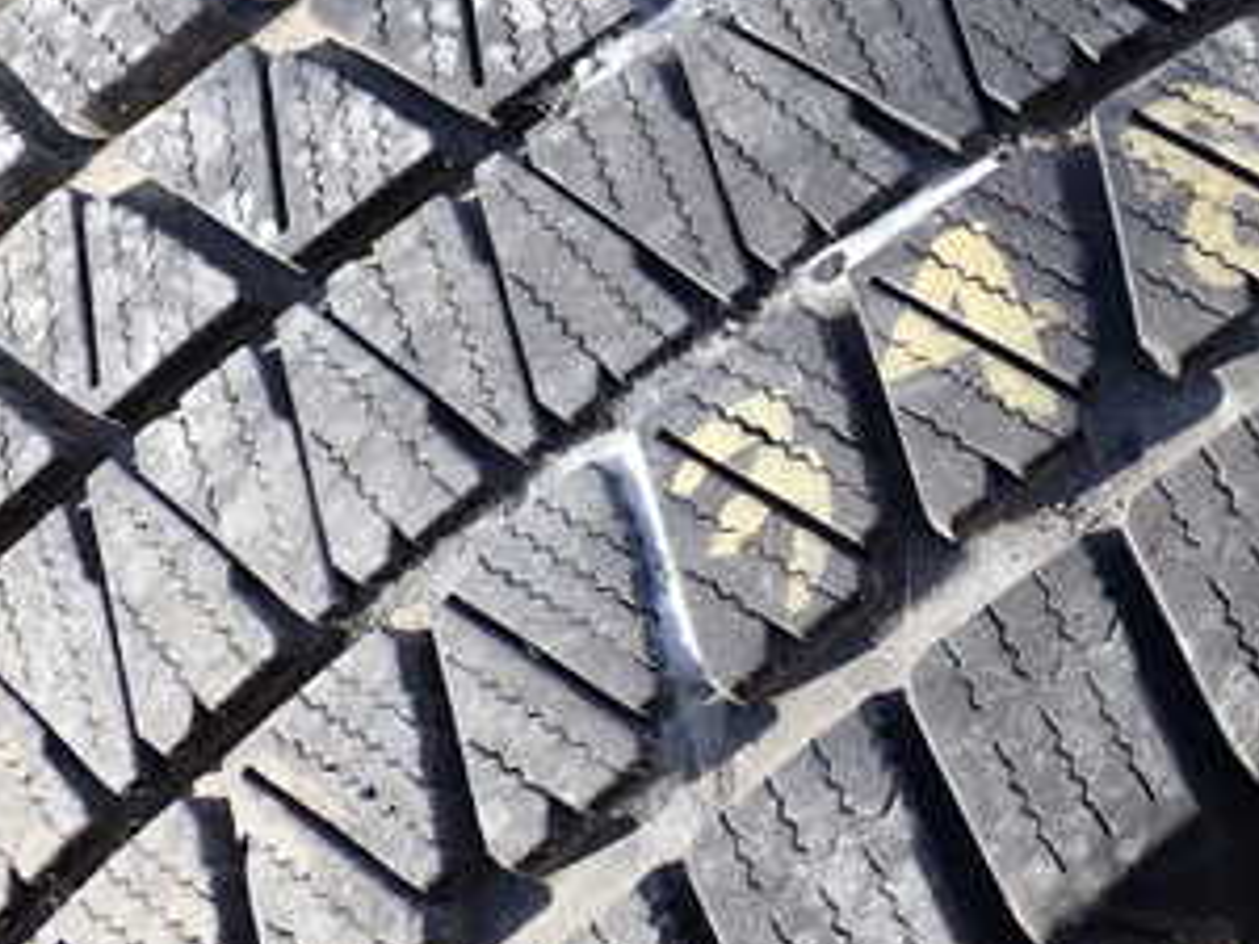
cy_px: 239
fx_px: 2182
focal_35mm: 60
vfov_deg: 24.2
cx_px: 1016
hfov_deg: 31.3
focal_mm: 5.4
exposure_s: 1/250
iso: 100
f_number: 3.2
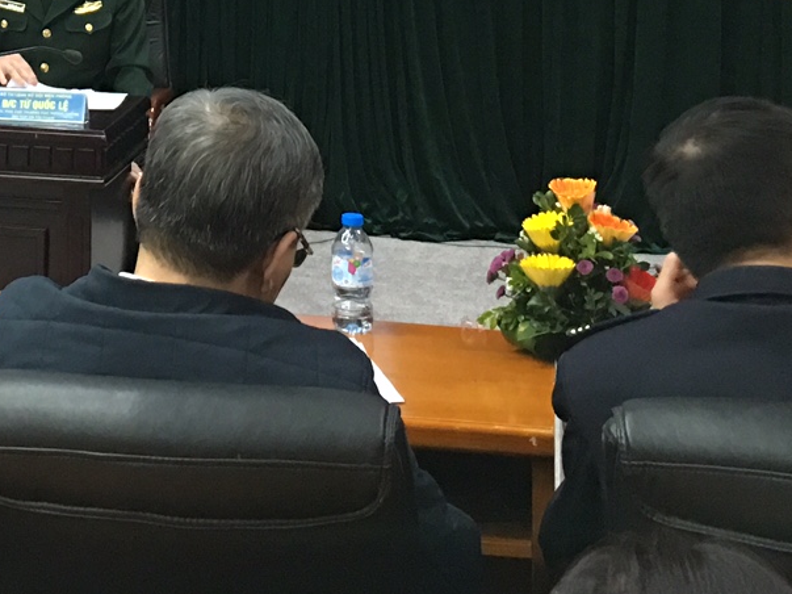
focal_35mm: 97
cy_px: -390
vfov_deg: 13.9
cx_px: 28
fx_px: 2219
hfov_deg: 19.7
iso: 80
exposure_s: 1/10
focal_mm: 4.15
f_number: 2.2
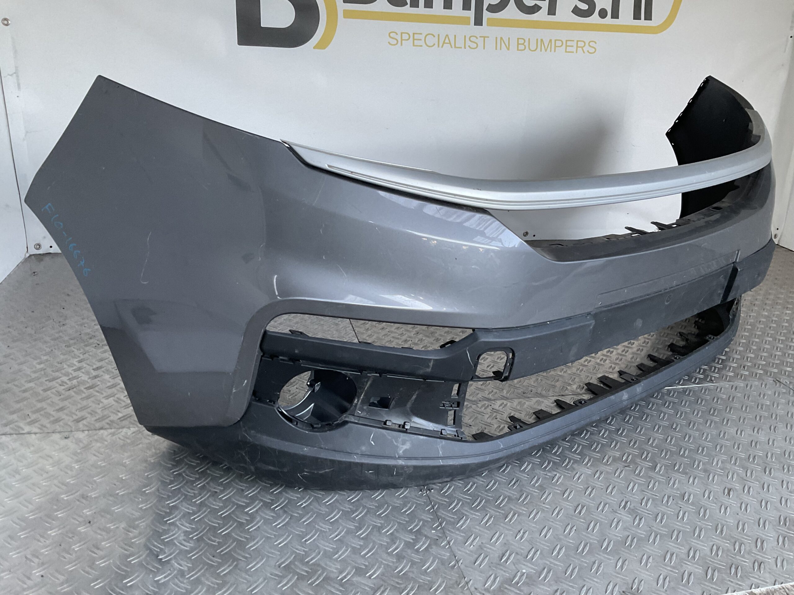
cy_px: 298
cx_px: 397
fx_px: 665
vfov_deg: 48.2
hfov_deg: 61.7
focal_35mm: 29
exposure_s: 1/60
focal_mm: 3
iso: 80
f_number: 1.8
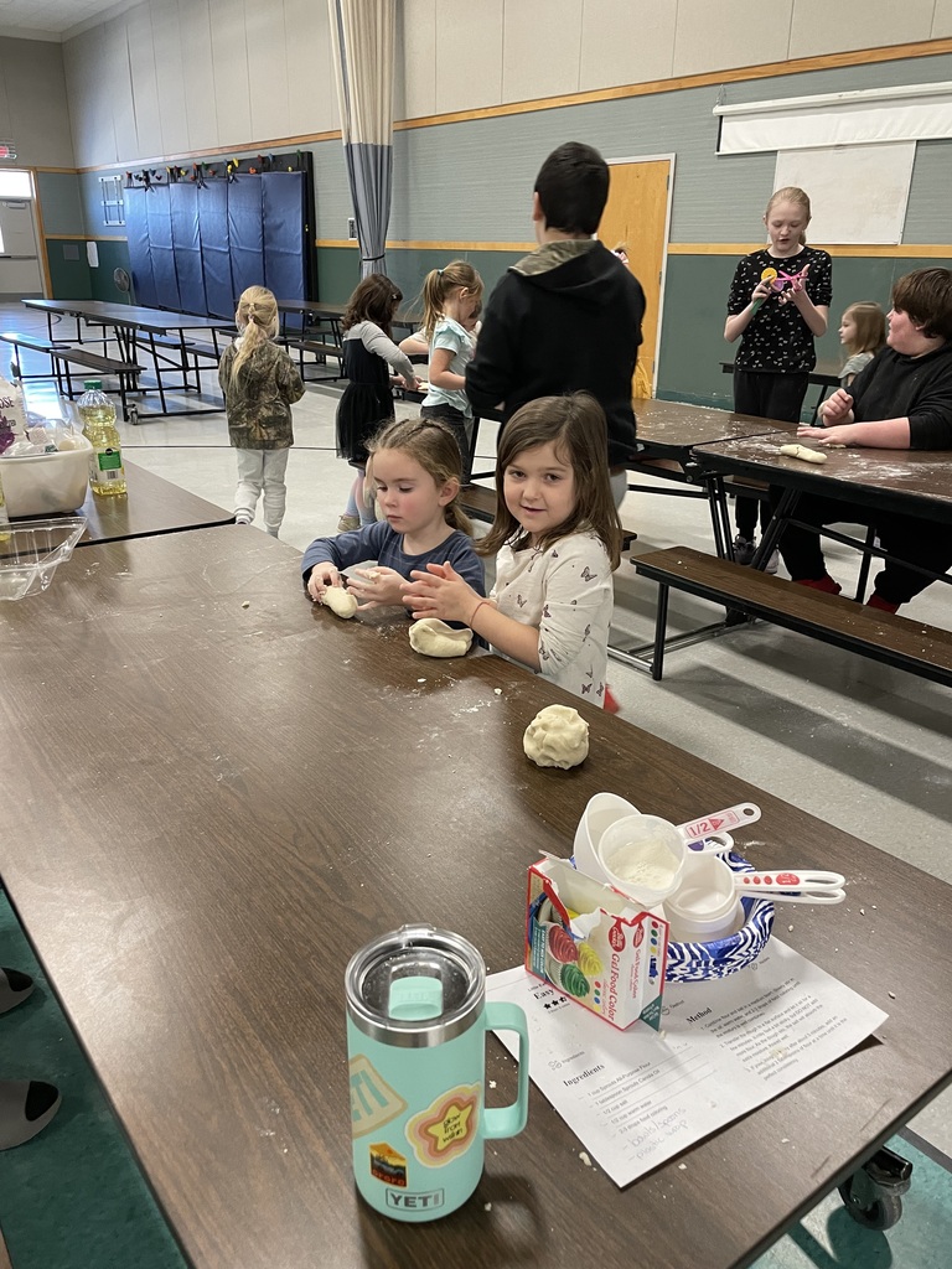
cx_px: 476
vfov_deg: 67.3
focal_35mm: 26
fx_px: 953
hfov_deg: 53.1
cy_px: 634
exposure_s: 1/60
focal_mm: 4.2
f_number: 1.6
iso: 200
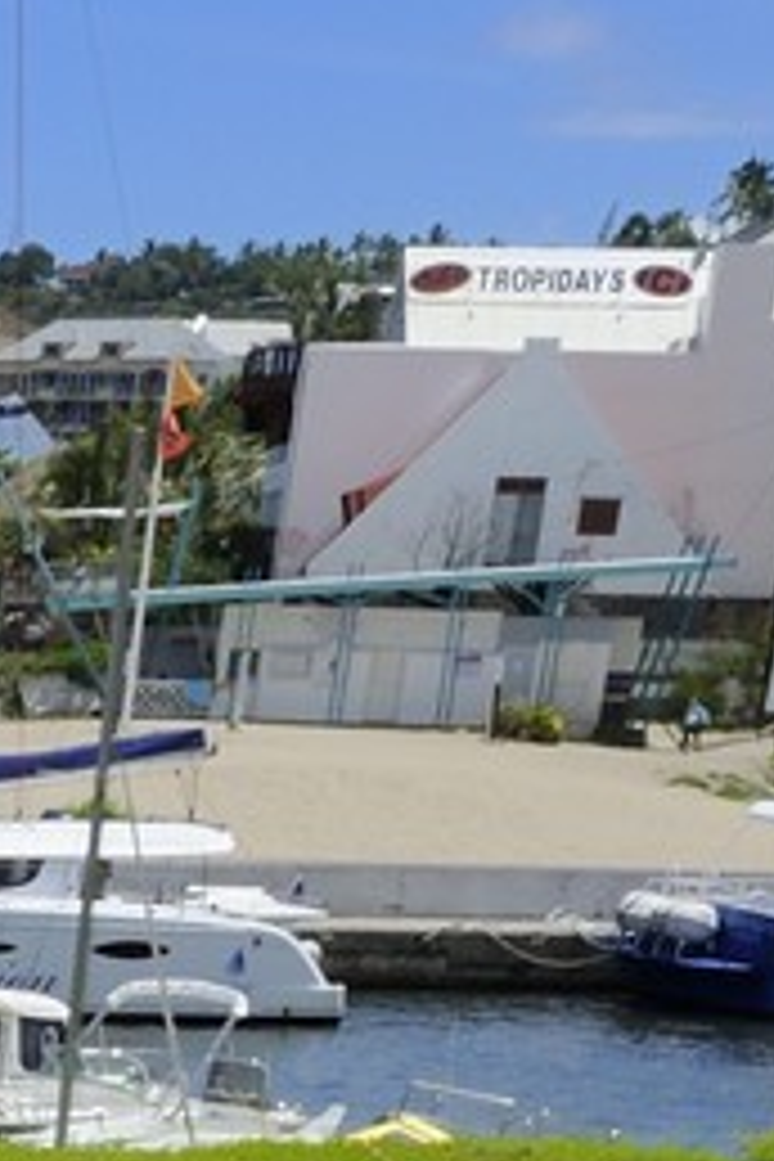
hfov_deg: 7.5
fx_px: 5192
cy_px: 3398
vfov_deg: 9.9
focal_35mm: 161
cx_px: -1593
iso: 200
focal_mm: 26
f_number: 16
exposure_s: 1/160
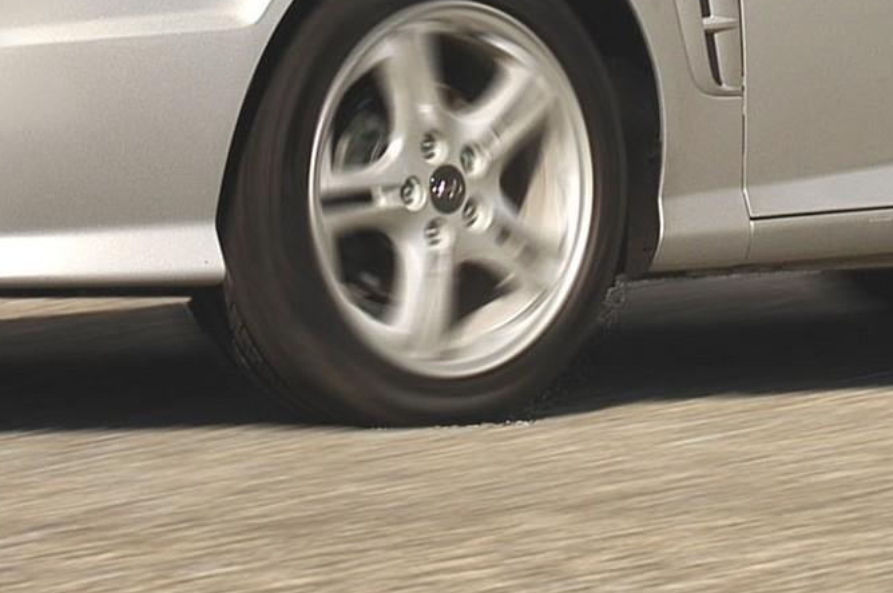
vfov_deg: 4.7
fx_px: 7236
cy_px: -276
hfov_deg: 7.1
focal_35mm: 292
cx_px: 560
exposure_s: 1/125
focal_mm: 52
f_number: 13
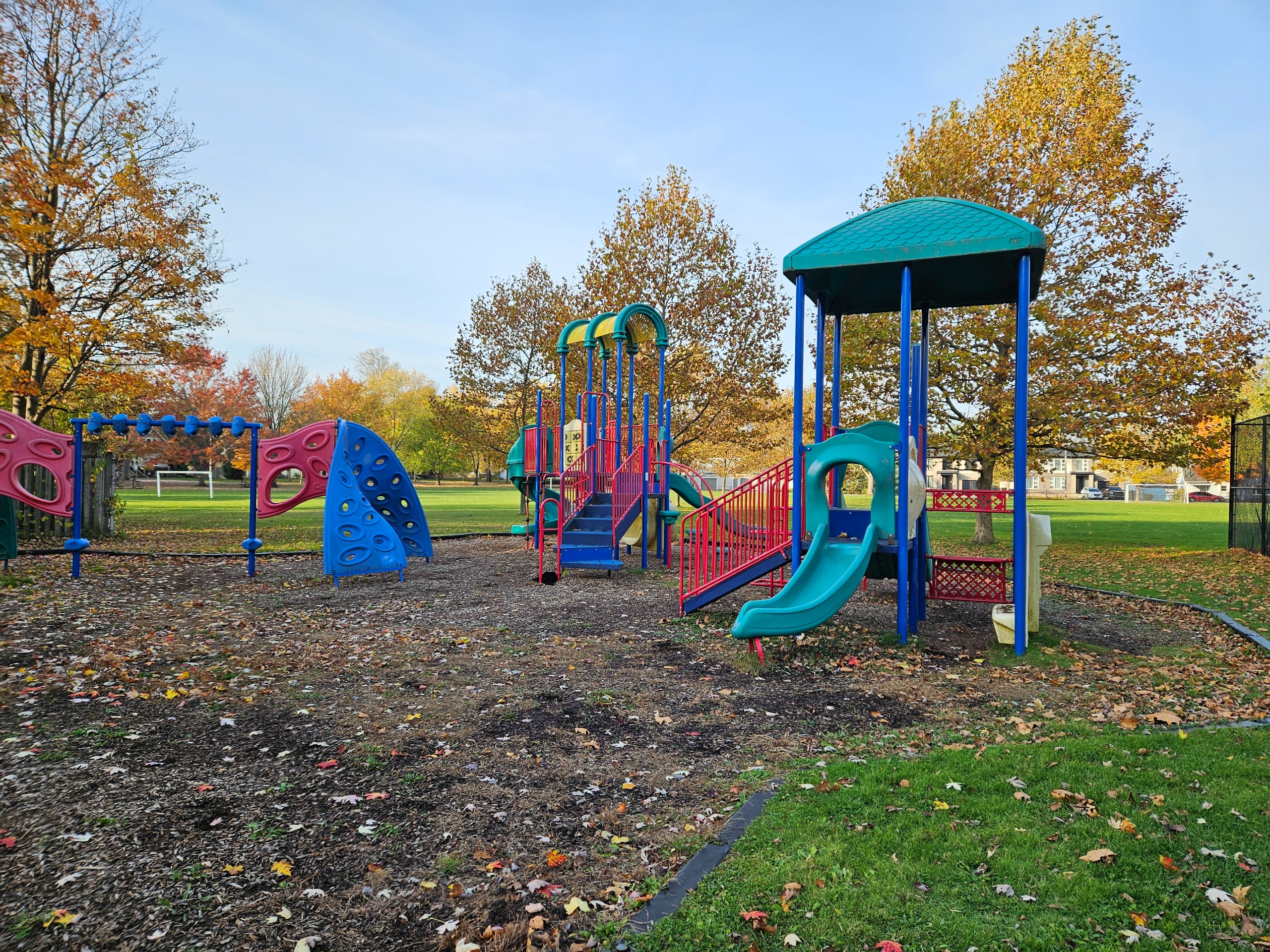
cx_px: 635
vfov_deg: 58.9
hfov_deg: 73.9
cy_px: 476
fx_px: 844
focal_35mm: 23
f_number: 1.8
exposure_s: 1/801
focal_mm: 5.4
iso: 32
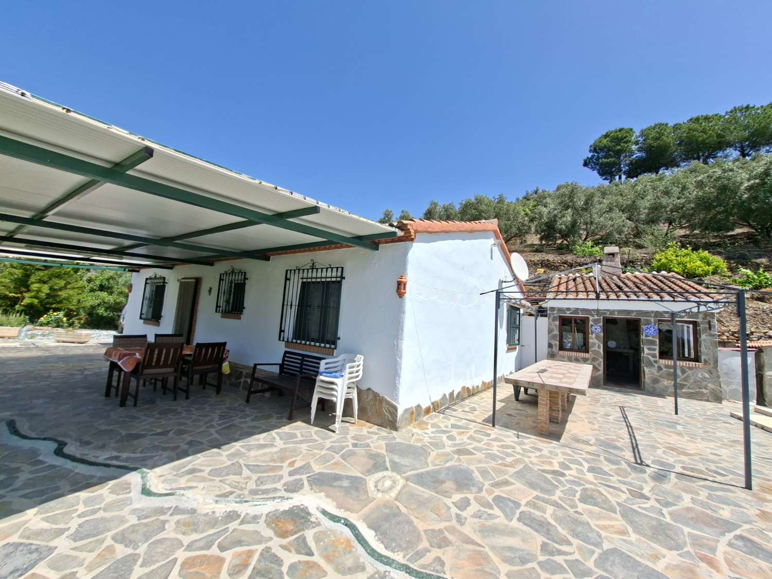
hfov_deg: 106.2
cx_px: 386
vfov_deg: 89.9
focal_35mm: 13
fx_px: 290
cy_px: 290
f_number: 2.2
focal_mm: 1.74
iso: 40
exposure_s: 1/1256
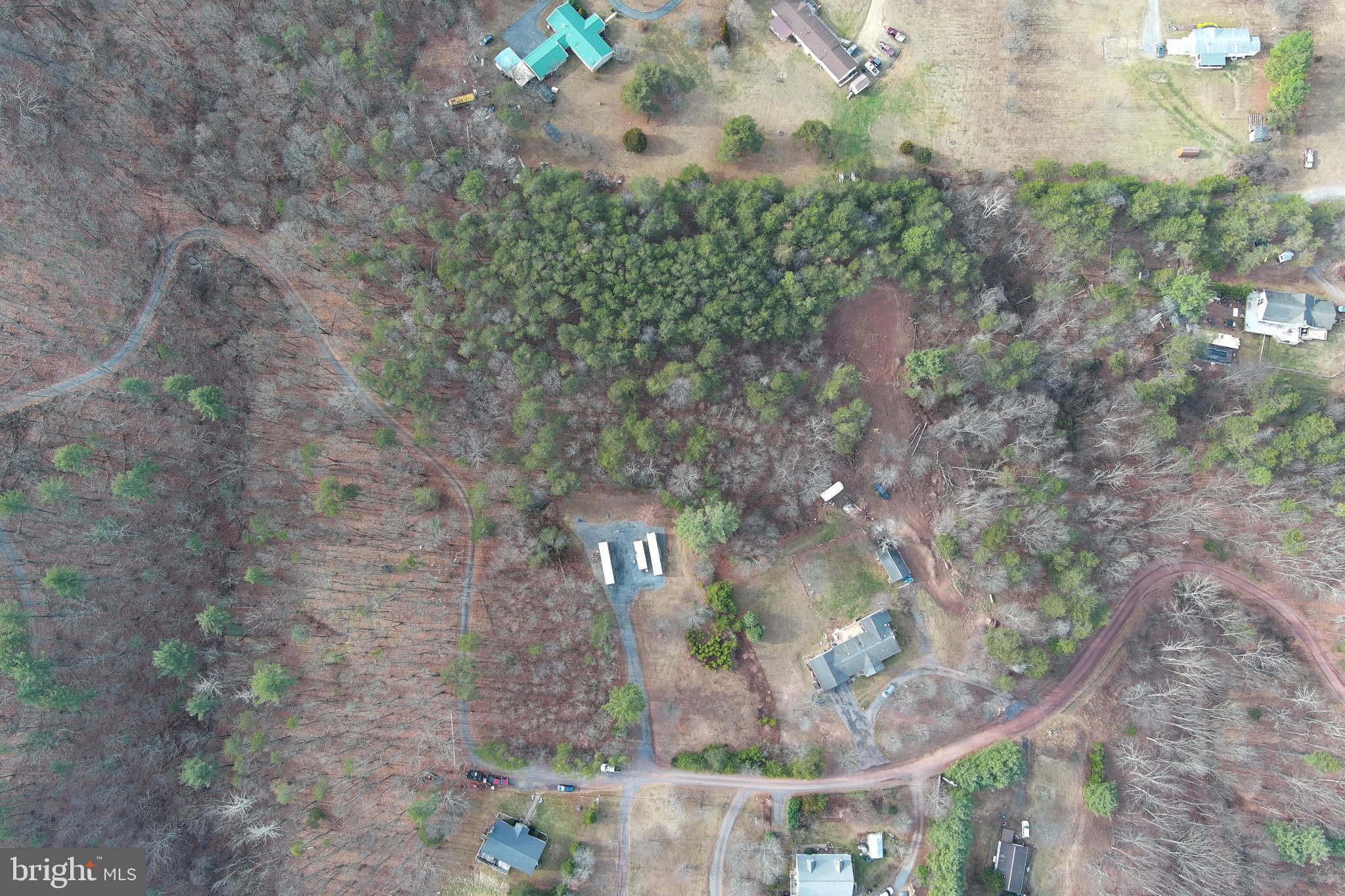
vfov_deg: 45.0
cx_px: 672
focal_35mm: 29
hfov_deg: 63.7
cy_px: 448
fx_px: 1083
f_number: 2.8
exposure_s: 1/155
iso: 100
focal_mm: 10.57
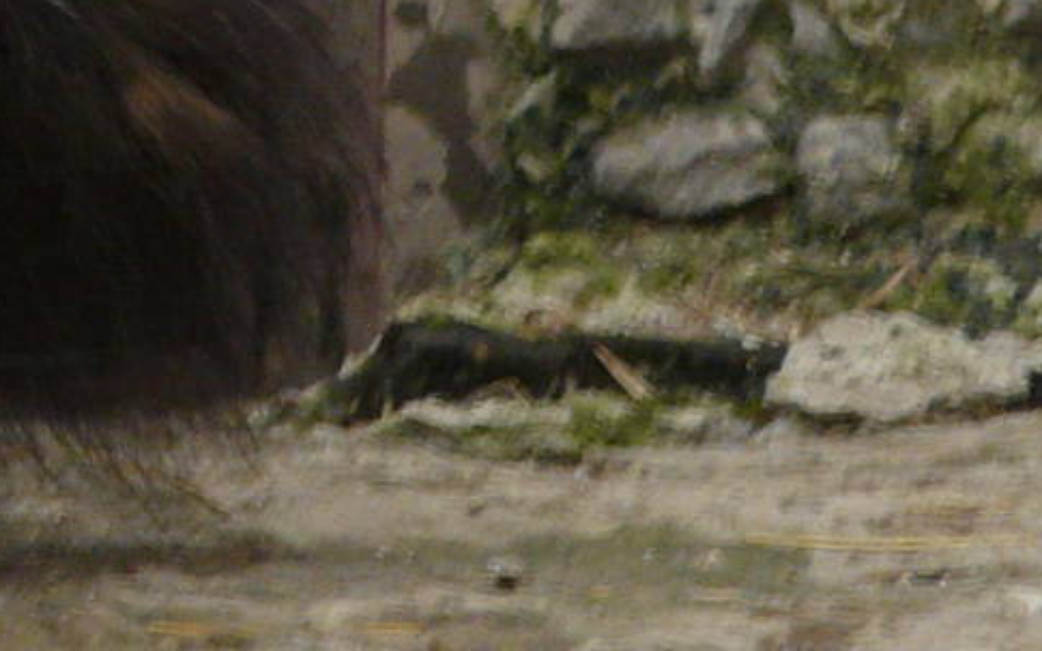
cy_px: -312
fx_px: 29218
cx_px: -286
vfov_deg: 1.3
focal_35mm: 1029
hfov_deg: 2.0
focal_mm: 37.9
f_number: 3.6
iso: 160
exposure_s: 1/80
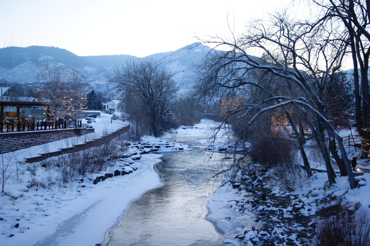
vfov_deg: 36.8
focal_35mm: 36
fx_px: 370
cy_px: 123
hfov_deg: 53.2
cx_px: 185
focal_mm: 24
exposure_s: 1/20
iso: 400
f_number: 4
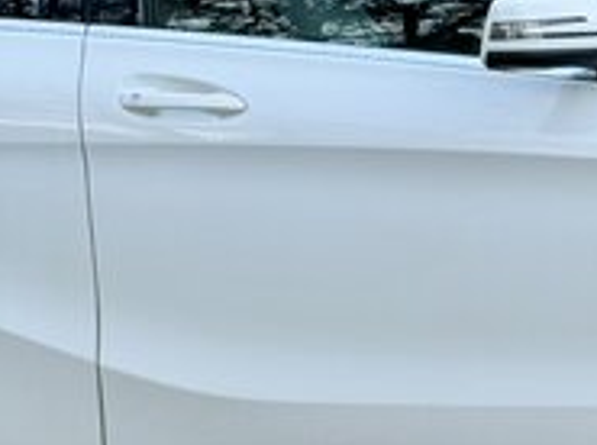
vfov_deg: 7.1
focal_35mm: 208
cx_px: 458
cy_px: 155
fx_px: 3580
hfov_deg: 9.5
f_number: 1.78
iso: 50
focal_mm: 6.76
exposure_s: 1/50
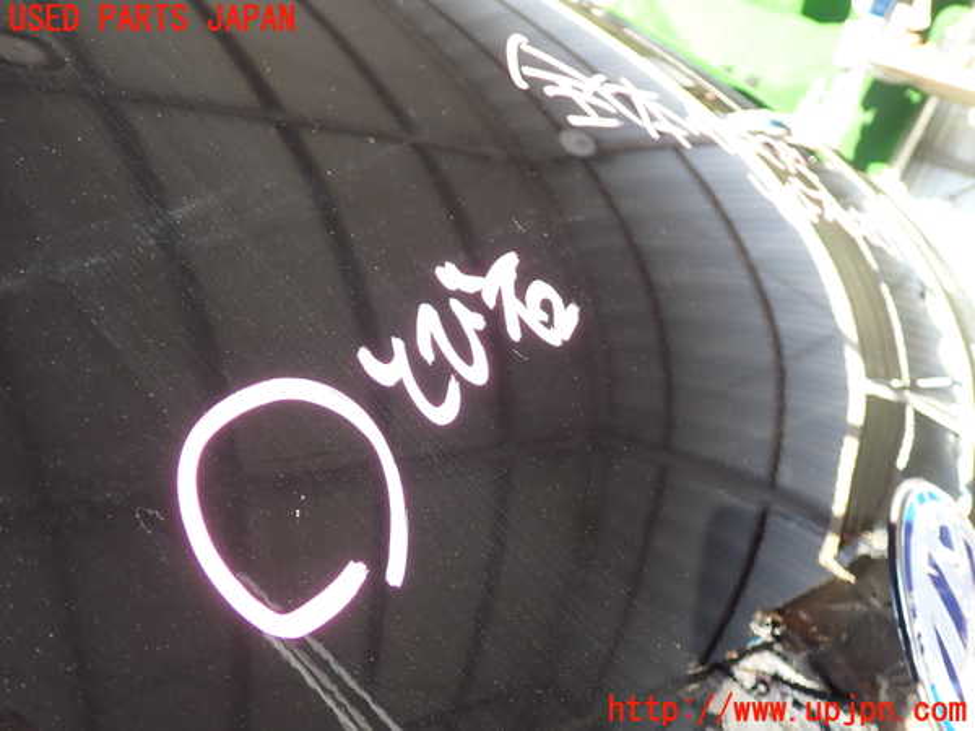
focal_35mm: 32
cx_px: 488
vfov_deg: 44.2
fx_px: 901
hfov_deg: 56.8
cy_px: 366
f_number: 2.4
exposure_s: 1/125
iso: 100
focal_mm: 5.79
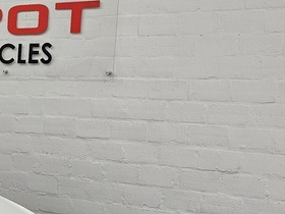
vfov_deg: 17.3
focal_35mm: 84
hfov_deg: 20.0
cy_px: 189
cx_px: -148
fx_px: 692
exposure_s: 1/100
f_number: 1.7
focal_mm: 6.3
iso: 80
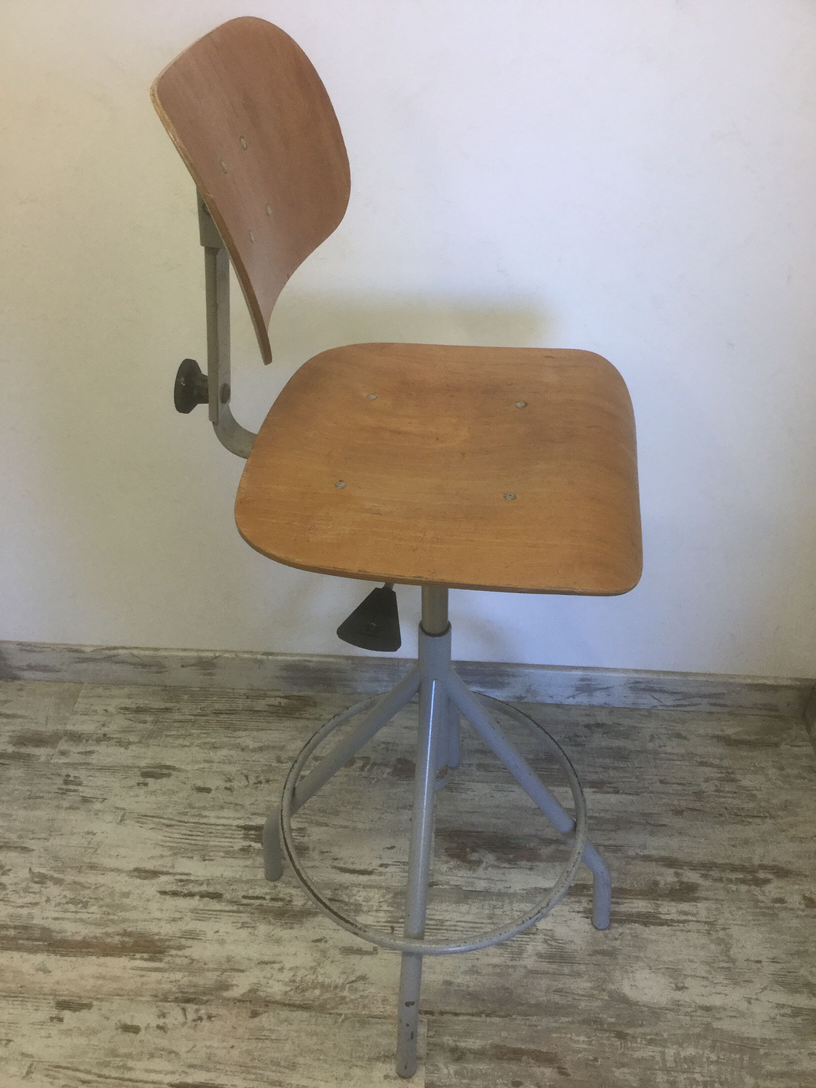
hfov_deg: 45.4
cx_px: 408
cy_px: 544
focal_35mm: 31
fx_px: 974
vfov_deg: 58.4
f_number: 2.4
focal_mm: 3.3
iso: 40
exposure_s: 1/33
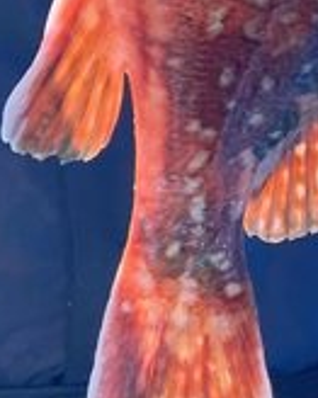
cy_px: -250
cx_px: 10
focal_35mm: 132
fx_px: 1554
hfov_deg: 11.6
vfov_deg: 13.5
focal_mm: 4.2
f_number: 1.6
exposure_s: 1/1742
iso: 32
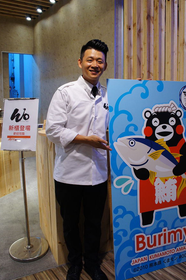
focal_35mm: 30
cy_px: 131
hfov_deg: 43.5
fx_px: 233
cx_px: 101
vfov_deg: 61.9
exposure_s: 1/60
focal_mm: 18
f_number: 4
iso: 400
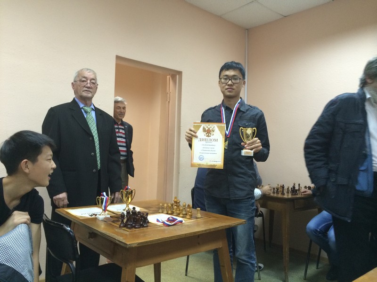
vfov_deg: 46.8
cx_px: 188
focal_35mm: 30
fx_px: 327
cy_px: 141
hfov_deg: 60.0
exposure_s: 1/33
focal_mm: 4.12
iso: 250
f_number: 2.2
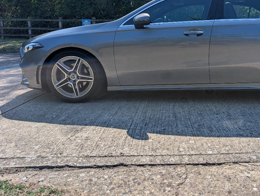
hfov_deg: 50.9
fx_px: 263
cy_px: 68
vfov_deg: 40.4
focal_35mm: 35
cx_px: 187
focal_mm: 6.9
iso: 18
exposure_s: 1/858
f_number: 1.68
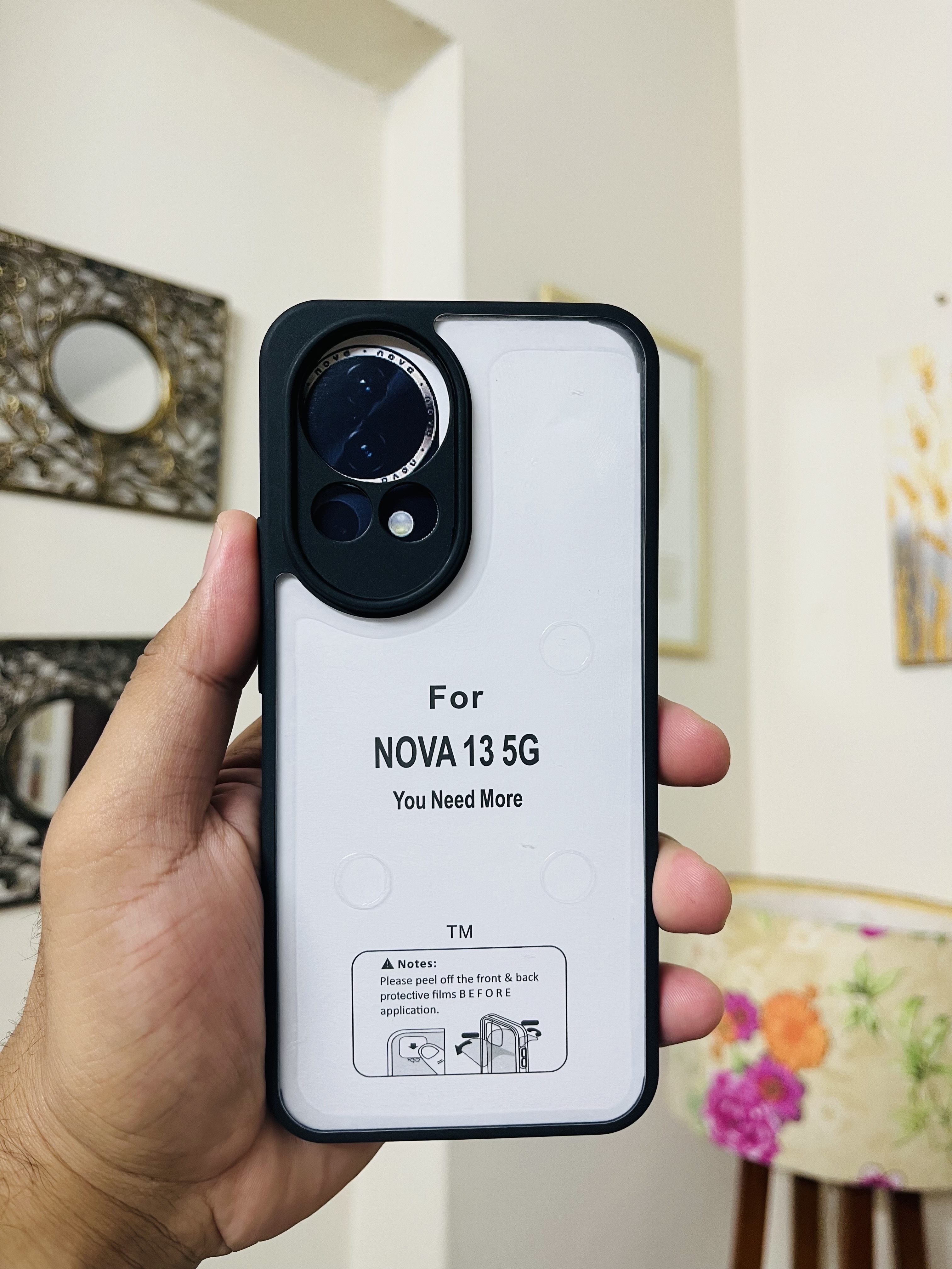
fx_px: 953
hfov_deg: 53.1
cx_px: 476
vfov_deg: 67.3
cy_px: 634
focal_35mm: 26
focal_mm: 5.1
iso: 80
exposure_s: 1/50
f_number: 1.6
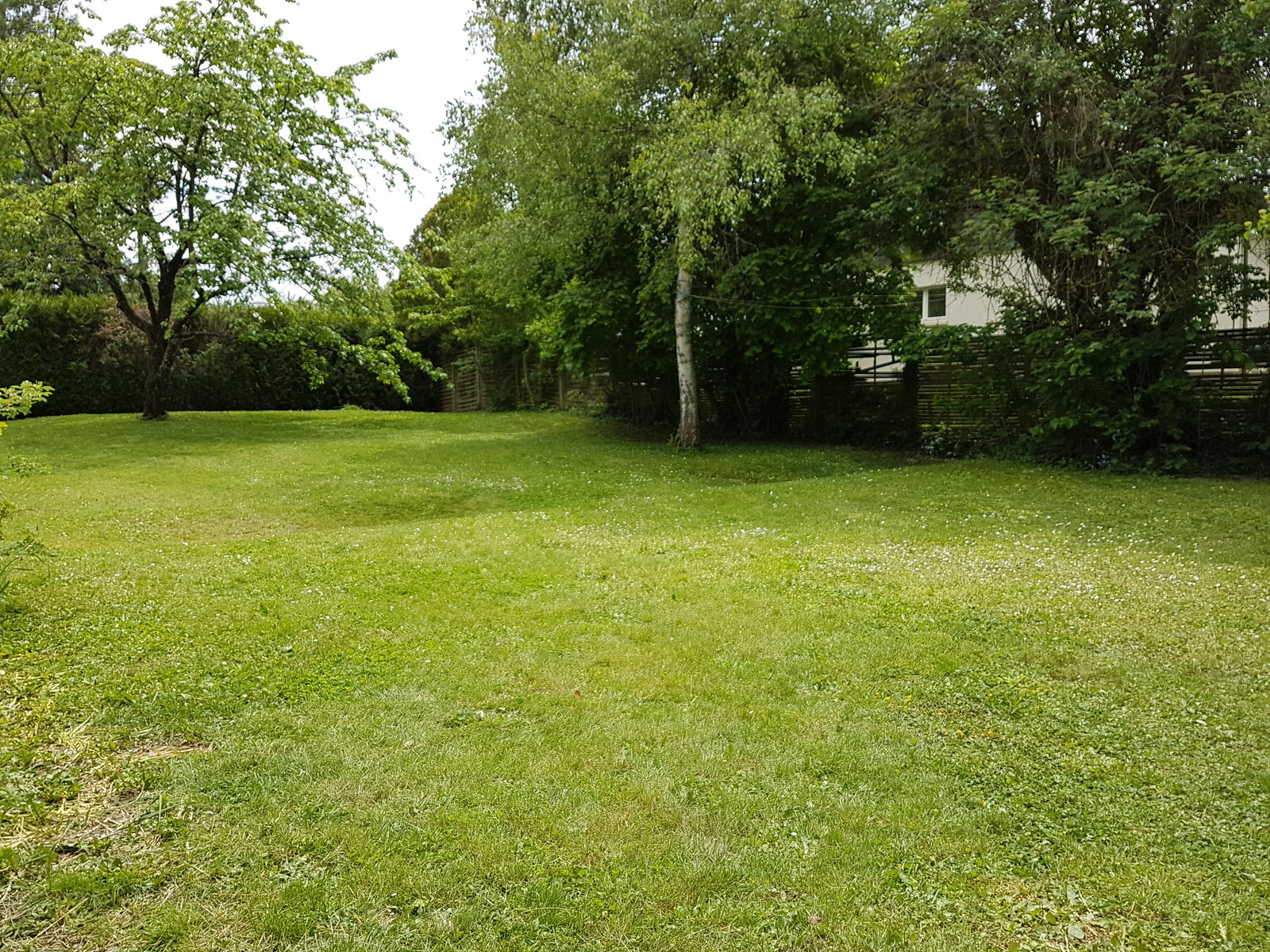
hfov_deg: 67.3
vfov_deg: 53.1
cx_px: 635
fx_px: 954
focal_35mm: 26
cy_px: 476
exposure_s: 1/806
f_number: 1.7
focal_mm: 4.2
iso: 40
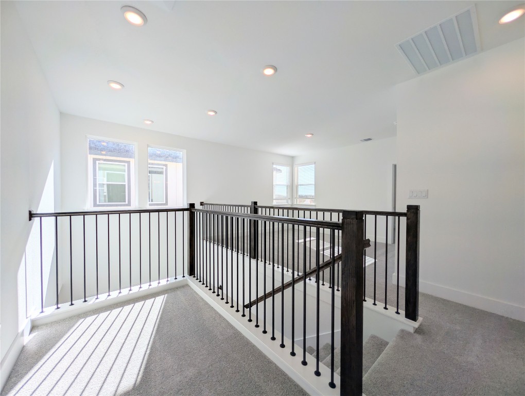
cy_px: 198
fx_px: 182
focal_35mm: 12
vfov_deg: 94.6
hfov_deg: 110.5
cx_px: 262
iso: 49
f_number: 1.7
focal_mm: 2.02
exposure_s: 1/1381
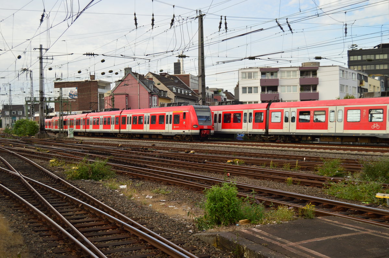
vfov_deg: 28.0
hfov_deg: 41.2
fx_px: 518
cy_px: 129
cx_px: 194
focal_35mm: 48
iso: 200
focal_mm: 32
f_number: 5.6
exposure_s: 1/640
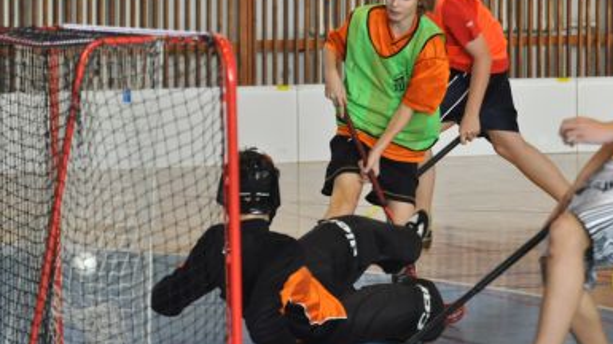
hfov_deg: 11.2
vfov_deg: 6.3
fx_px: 3135
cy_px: 139
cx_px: 326
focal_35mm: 193
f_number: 2.8
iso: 800
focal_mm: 86
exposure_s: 1/500
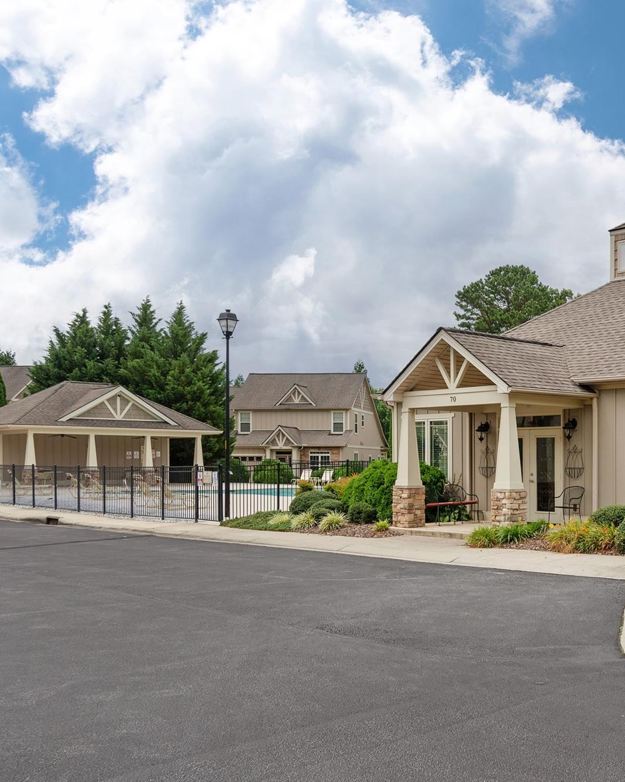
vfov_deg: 50.3
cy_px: 385
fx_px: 832
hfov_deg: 39.8
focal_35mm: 36
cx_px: 483
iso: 250
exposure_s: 1/1250
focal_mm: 25
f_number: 7.1
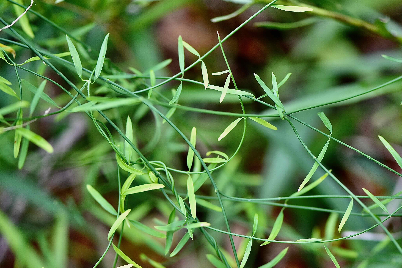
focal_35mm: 105
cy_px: 134
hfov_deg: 19.4
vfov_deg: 13.1
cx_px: 201
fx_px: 1173
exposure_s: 1/250
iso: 500
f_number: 4
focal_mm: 105
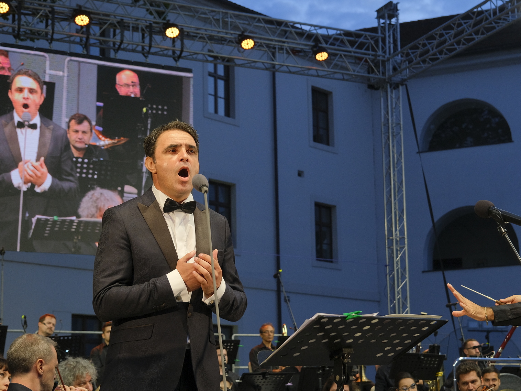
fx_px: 963
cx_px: 309
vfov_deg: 22.9
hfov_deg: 30.2
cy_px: 220
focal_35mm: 64
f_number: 4
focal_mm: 32.5
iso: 1000
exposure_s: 1/125
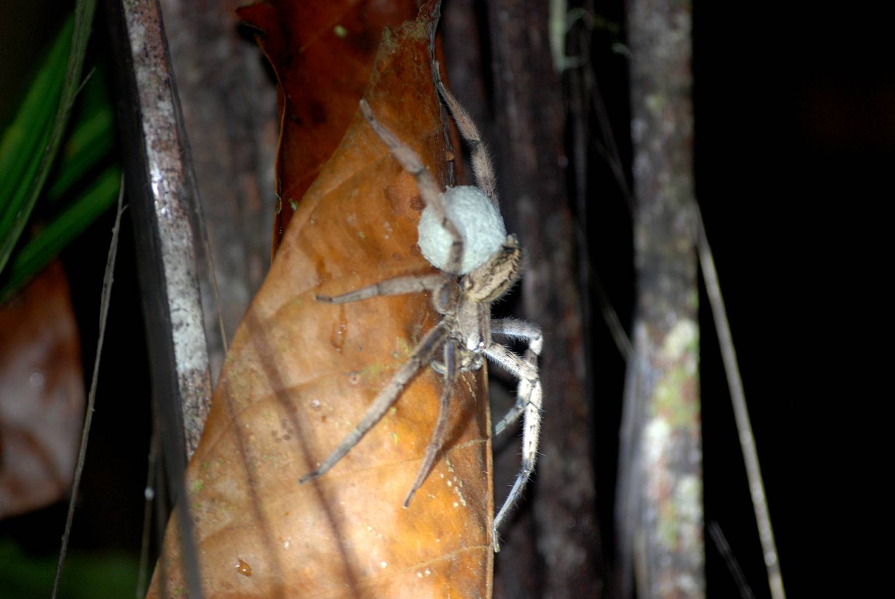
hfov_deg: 8.1
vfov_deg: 5.4
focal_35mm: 255
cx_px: 448
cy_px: 300
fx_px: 6347
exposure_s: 1/60
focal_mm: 170
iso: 400
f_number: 4.8
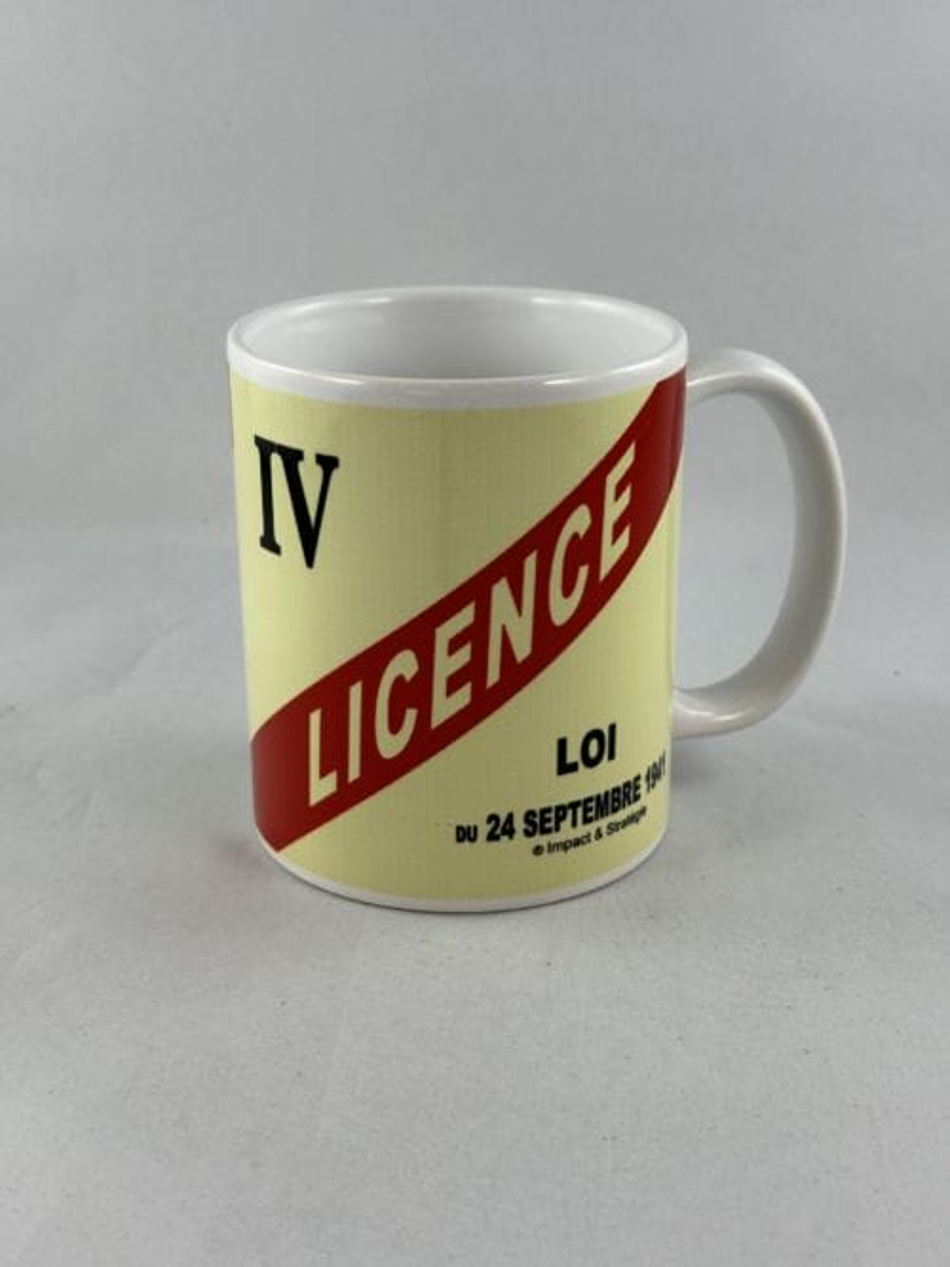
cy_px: 634
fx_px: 1757
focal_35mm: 48
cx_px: 475
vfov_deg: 39.7
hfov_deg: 30.3
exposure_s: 1/104
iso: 50
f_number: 1.78
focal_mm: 6.86
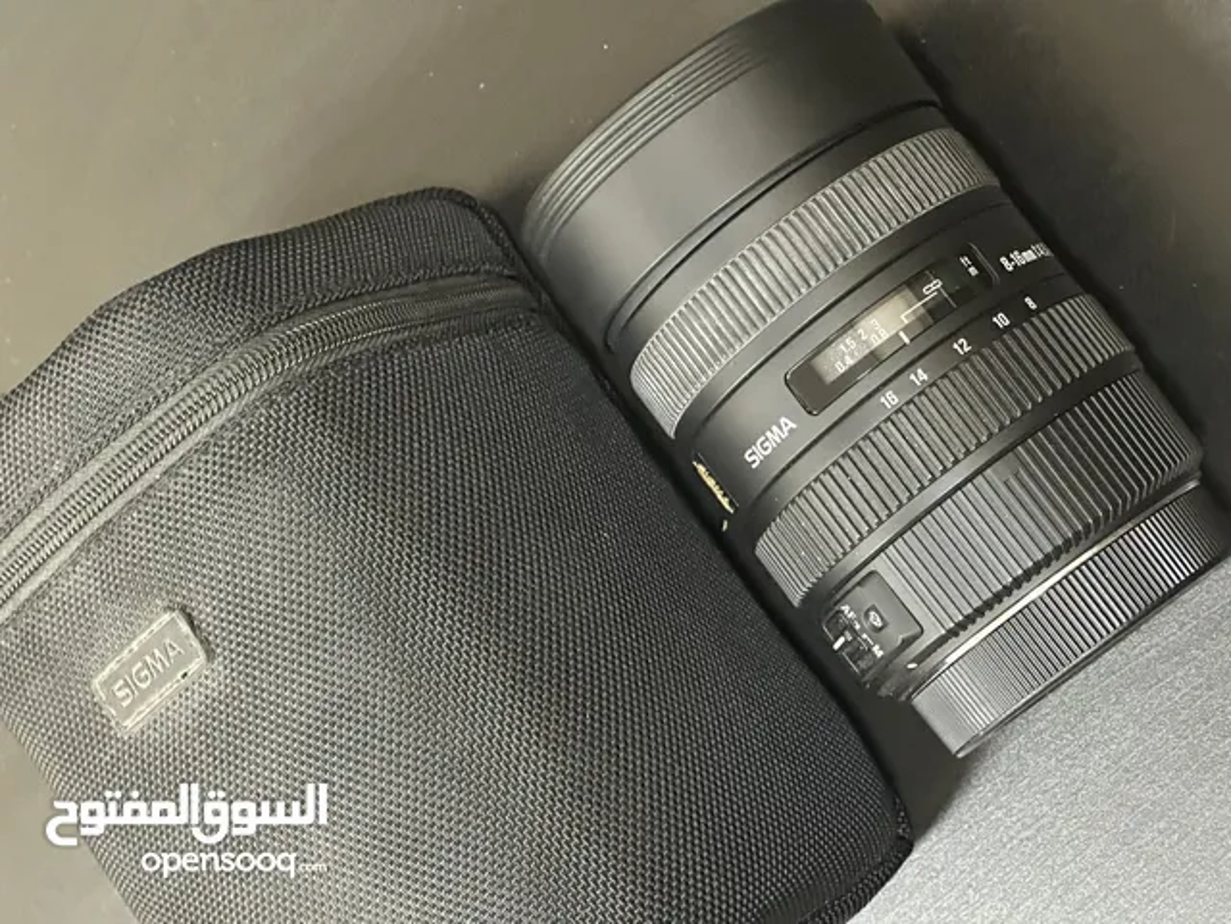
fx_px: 2738
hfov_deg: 25.3
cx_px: 616
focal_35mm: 77
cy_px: 462
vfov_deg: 19.1
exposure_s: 1/25
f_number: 2.8
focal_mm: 9
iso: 1600
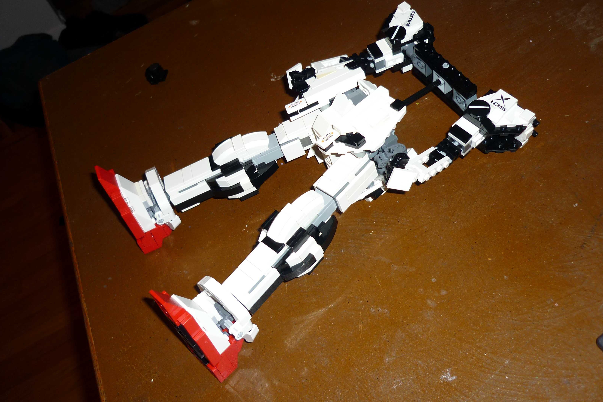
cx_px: 297
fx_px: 586
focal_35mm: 35
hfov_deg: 54.4
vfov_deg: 37.8
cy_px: 176
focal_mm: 5.5
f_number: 2.8
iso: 100
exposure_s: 1/30
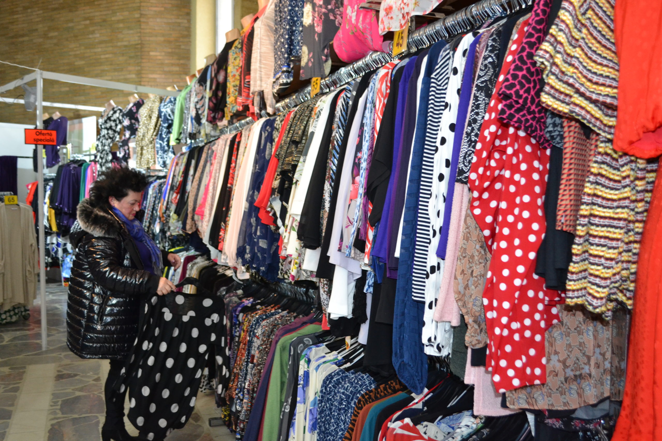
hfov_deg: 53.1
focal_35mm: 36
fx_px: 662
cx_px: 331
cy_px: 220
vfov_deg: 36.9
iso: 1600
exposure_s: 1/60
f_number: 4
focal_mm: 24
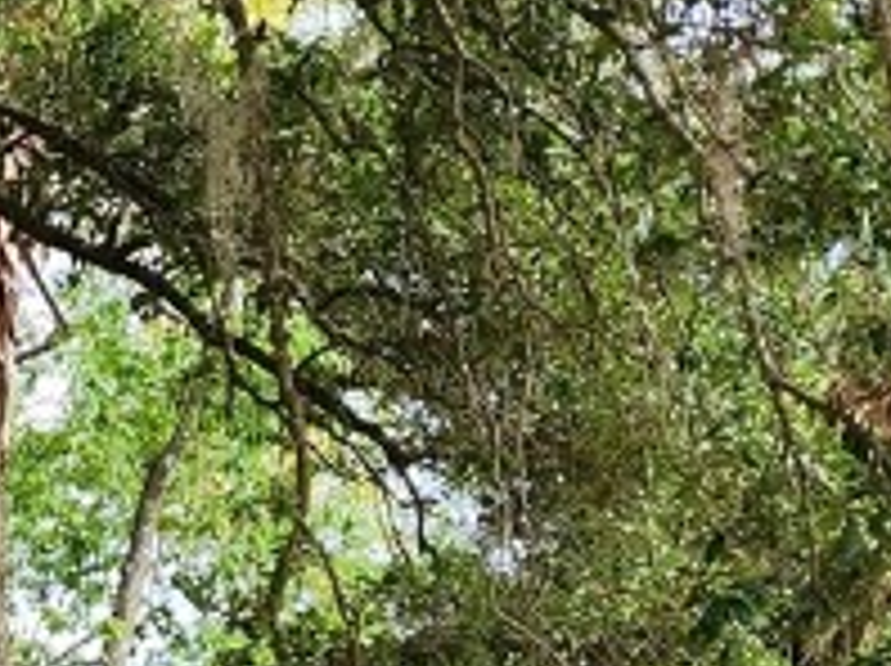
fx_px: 3059
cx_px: -630
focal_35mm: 119
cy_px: 1647
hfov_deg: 14.8
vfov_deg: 10.5
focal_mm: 5.4
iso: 64
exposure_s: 1/180
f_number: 1.8
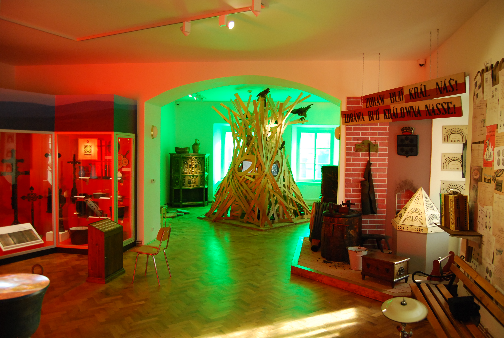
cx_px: 252
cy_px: 169
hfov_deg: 67.3
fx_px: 379
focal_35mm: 27
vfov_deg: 48.1
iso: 720
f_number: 3.5
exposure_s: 1/30
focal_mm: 18
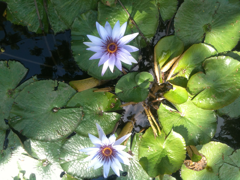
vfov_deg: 40.7
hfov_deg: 52.6
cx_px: 120
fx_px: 243
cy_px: 90
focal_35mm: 35
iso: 64
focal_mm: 3.85
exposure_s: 1/277
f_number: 2.8
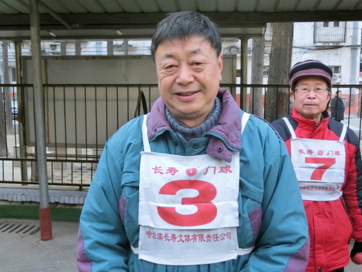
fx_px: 418
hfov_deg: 46.8
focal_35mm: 40
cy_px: 136
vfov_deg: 36.0
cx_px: 181
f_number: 4
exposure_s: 1/250
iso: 400
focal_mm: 7.15
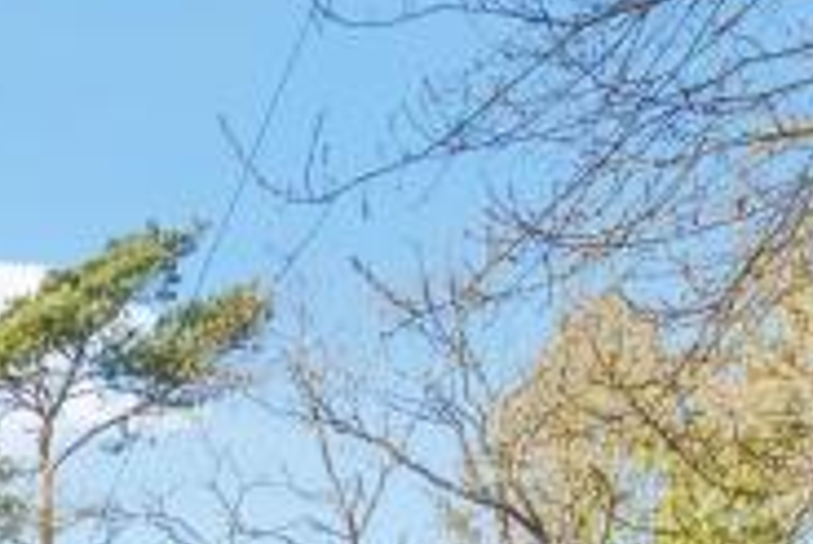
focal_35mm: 100
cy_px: 1455
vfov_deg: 10.8
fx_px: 2260
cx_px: -596
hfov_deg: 17.2
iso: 640
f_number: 11
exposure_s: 1/80
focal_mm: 18
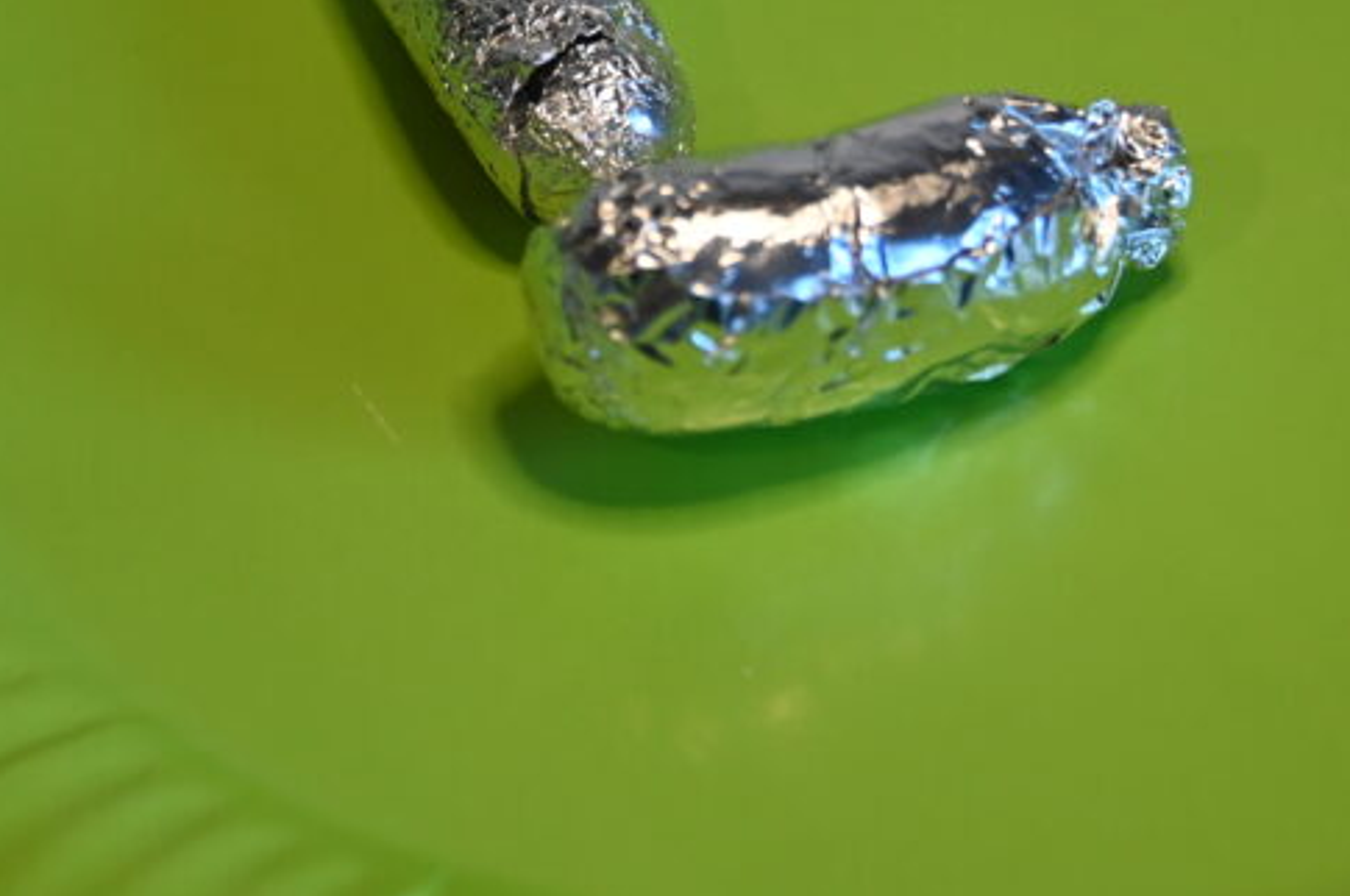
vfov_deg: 5.6
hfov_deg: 8.4
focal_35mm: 245
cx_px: 696
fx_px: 9175
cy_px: 141
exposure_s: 1/125
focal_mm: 116
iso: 1000
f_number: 5.6
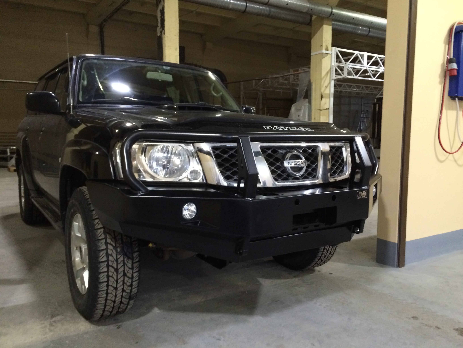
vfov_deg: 48.2
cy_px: 174
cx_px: 232
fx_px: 388
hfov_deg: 61.7
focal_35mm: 29
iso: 250
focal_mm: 4.15
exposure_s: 1/17
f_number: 2.2
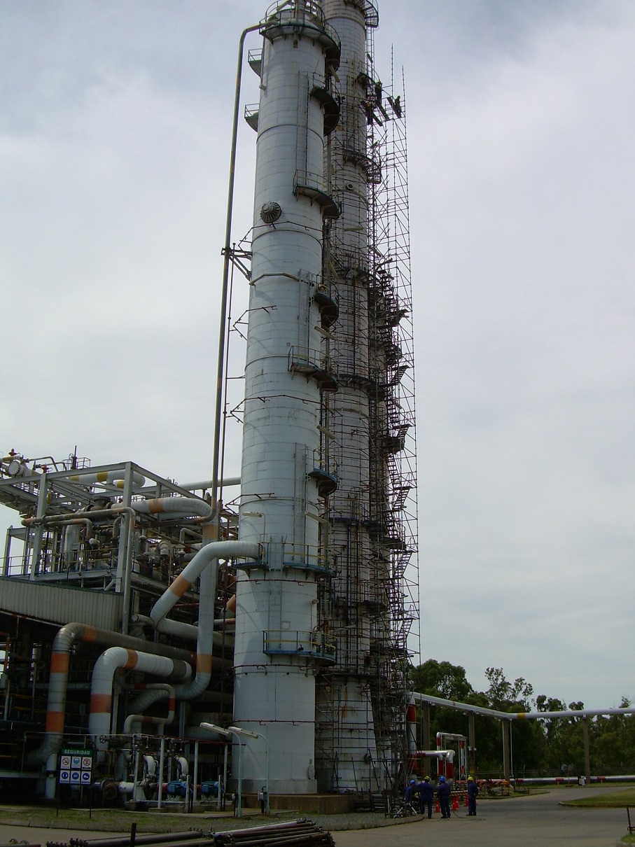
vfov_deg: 49.0
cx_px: 318
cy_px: 424
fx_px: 930
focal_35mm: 38
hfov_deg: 37.7
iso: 50
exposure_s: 1/771
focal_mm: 6.3
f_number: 4.6
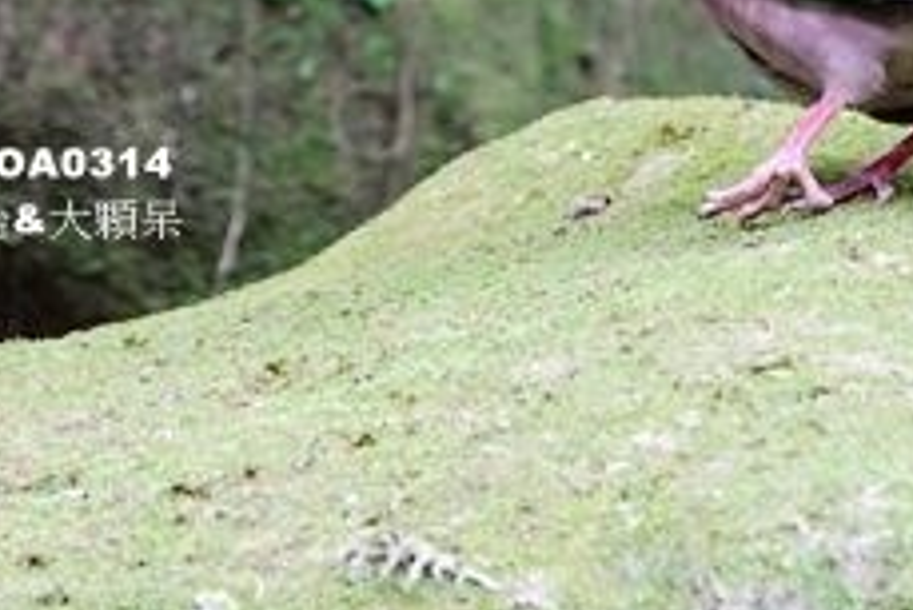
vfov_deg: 4.0
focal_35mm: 346
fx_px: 8780
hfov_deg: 5.9
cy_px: -102
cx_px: 945
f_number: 4.5
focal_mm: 44.38
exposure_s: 1/8
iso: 1000
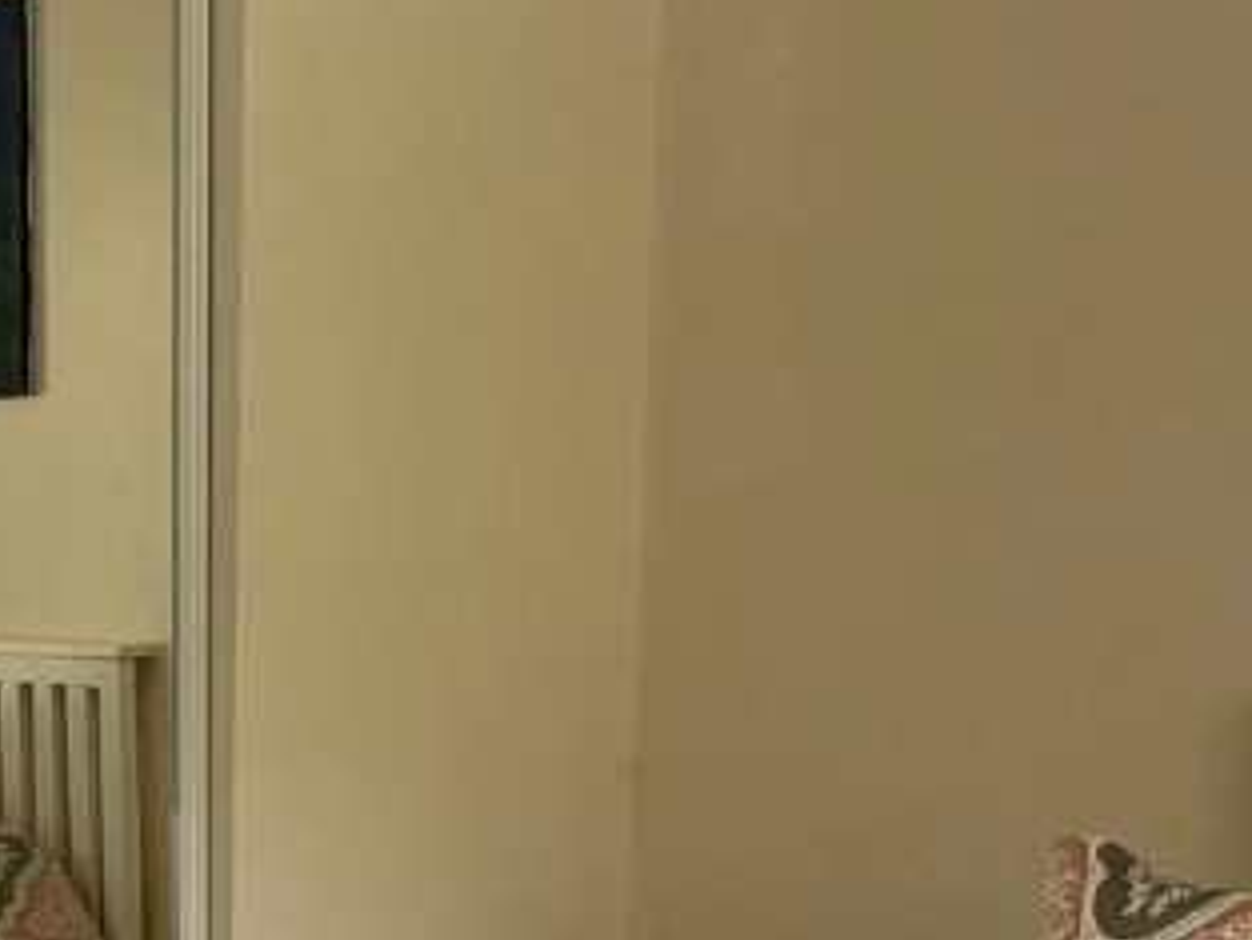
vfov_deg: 16.8
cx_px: -600
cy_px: 1072
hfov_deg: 20.0
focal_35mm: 85
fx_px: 3075
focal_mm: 4.2
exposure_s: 1/61
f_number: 1.6
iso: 125
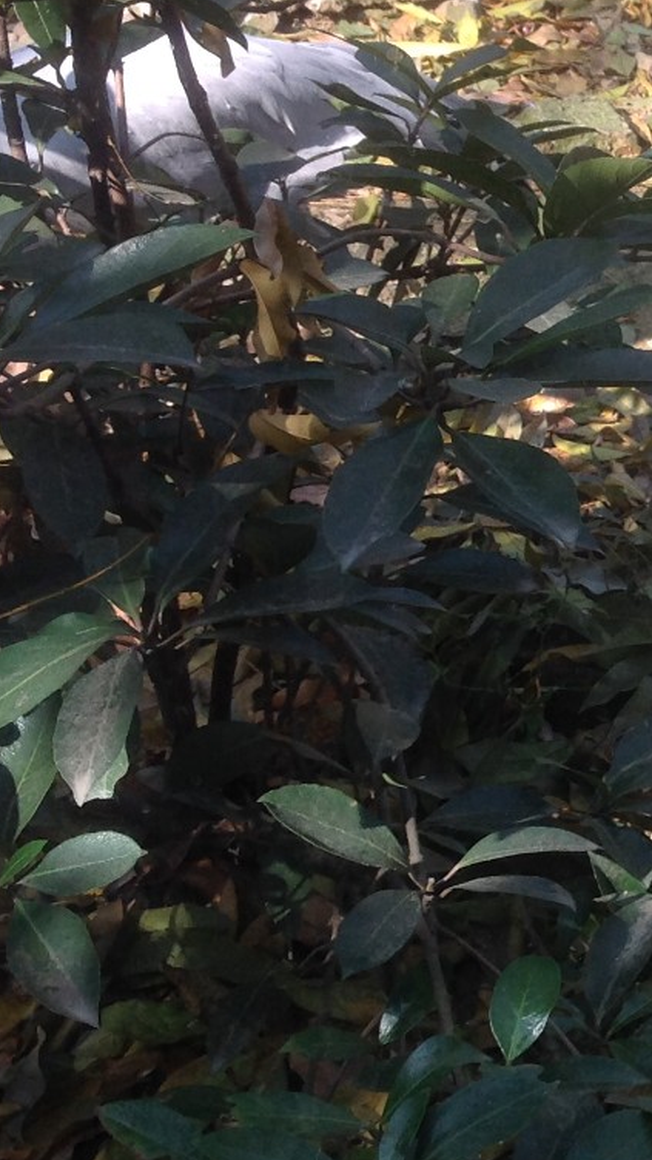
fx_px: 2490
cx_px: 974
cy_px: 510
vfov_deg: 26.2
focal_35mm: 81
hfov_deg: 14.0
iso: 50
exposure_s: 1/291
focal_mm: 4.28
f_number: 2.4
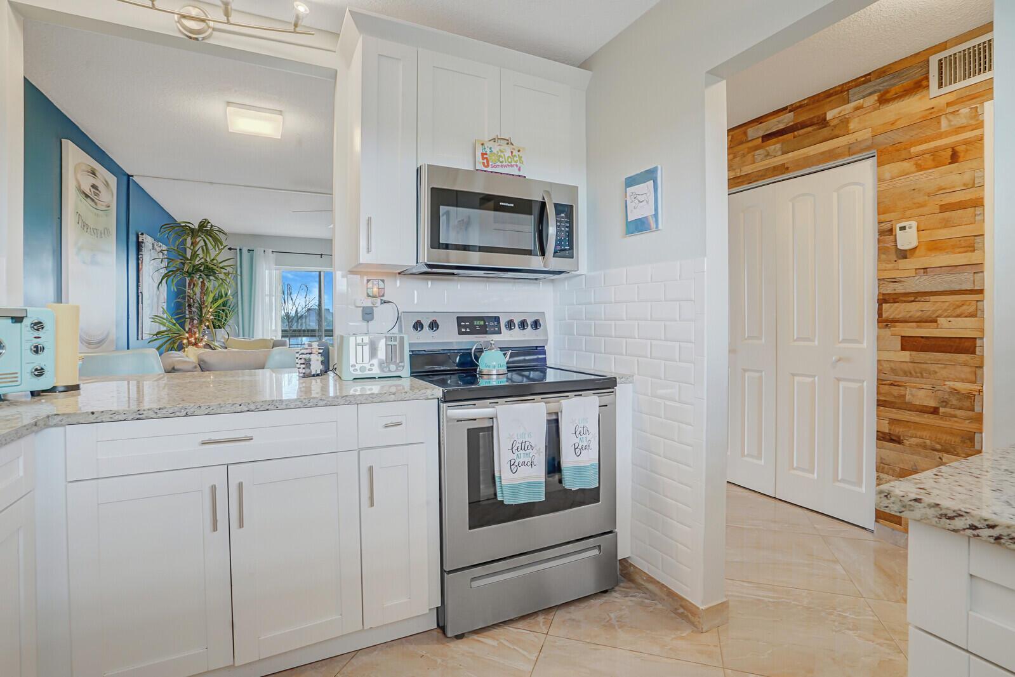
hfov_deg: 96.7
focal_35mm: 16
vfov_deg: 73.7
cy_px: 338
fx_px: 451
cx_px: 508
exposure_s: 1/10
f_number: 14
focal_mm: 16
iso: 800
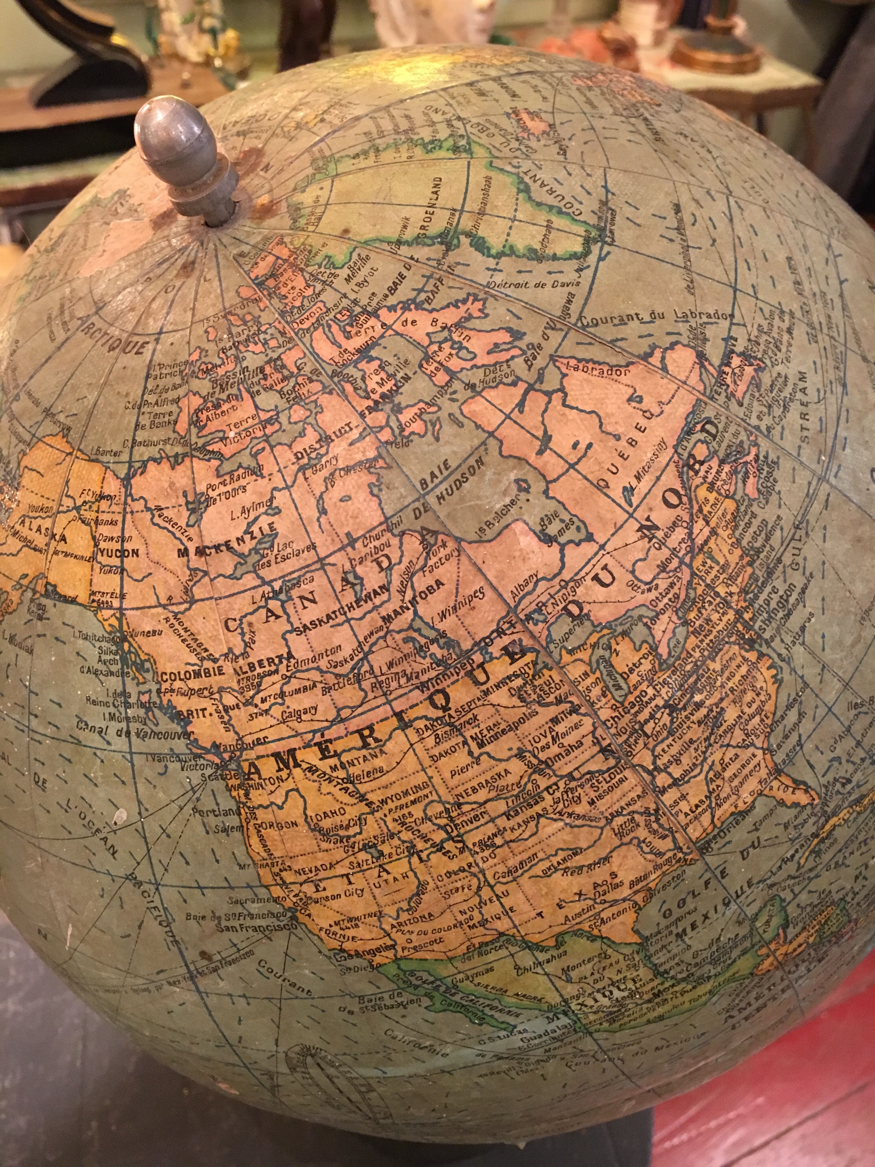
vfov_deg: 61.7
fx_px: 977
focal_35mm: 29
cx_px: 438
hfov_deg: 48.2
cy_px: 584
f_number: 2.2
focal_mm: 4.15
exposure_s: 1/20
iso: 200
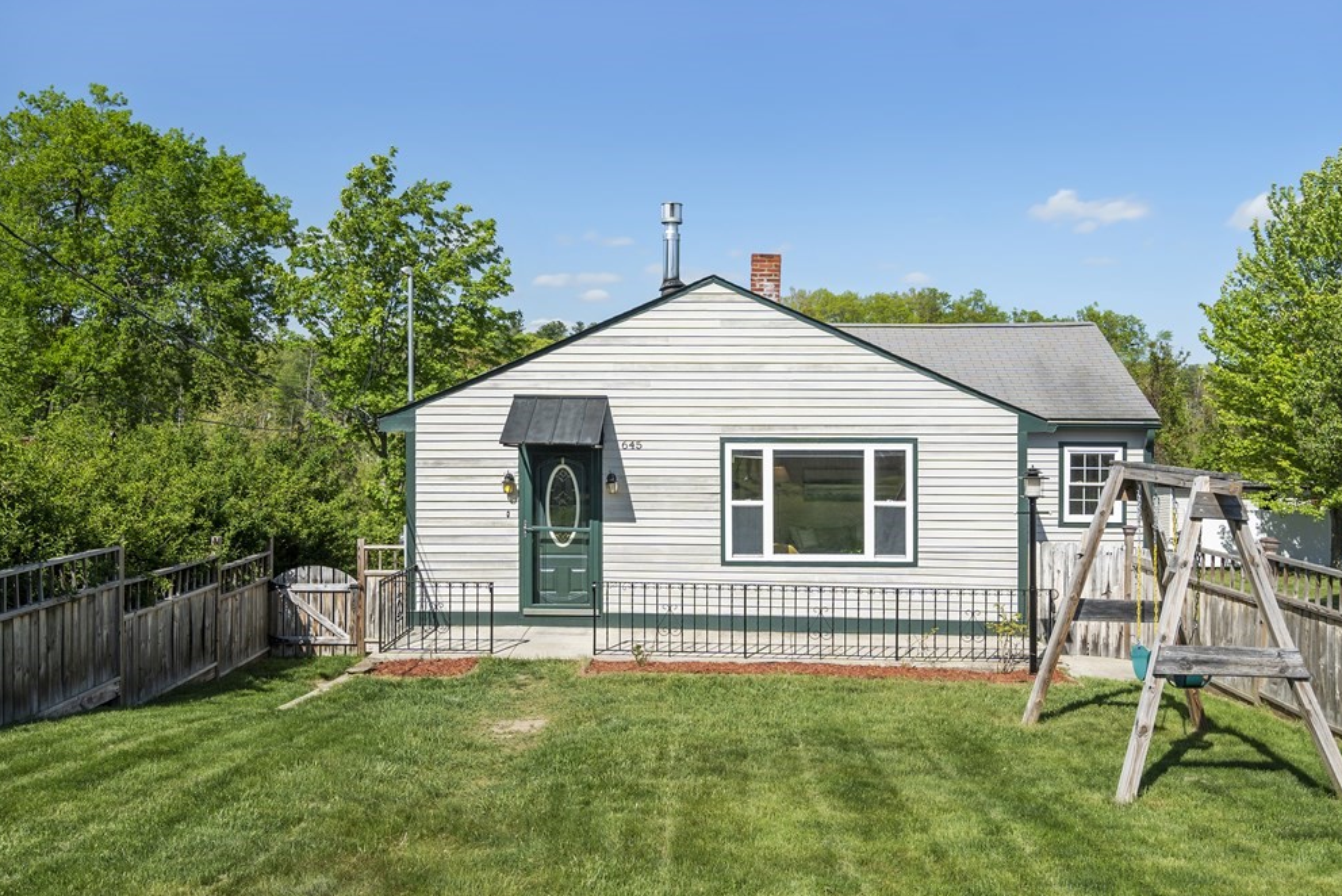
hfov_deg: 58.7
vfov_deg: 41.1
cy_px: 436
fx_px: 1193
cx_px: 689
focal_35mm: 32
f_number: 8
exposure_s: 1/320
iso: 320
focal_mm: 21
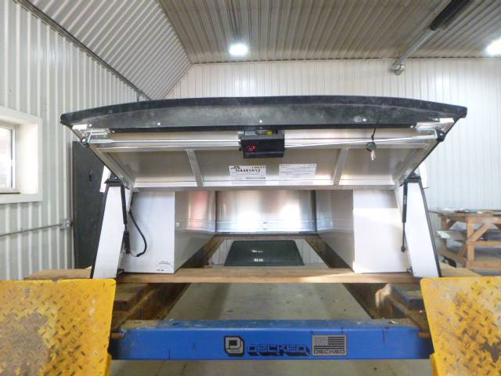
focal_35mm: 25
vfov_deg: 54.9
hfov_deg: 69.4
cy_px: 188
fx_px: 362
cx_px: 250
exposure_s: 1/20
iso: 400
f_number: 3.9
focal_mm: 4.5
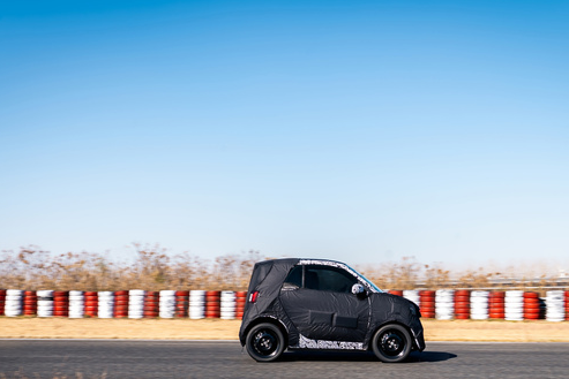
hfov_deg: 36.8
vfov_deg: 24.9
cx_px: 317
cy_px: 253
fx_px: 854
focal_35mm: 54
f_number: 8
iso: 80
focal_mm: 38
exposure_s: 1/160
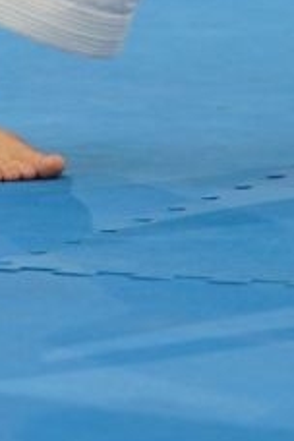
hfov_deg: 1.4
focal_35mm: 1002
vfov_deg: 2.0
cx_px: -456
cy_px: -582
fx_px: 12274
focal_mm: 127
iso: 800
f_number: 2.8
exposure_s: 1/500
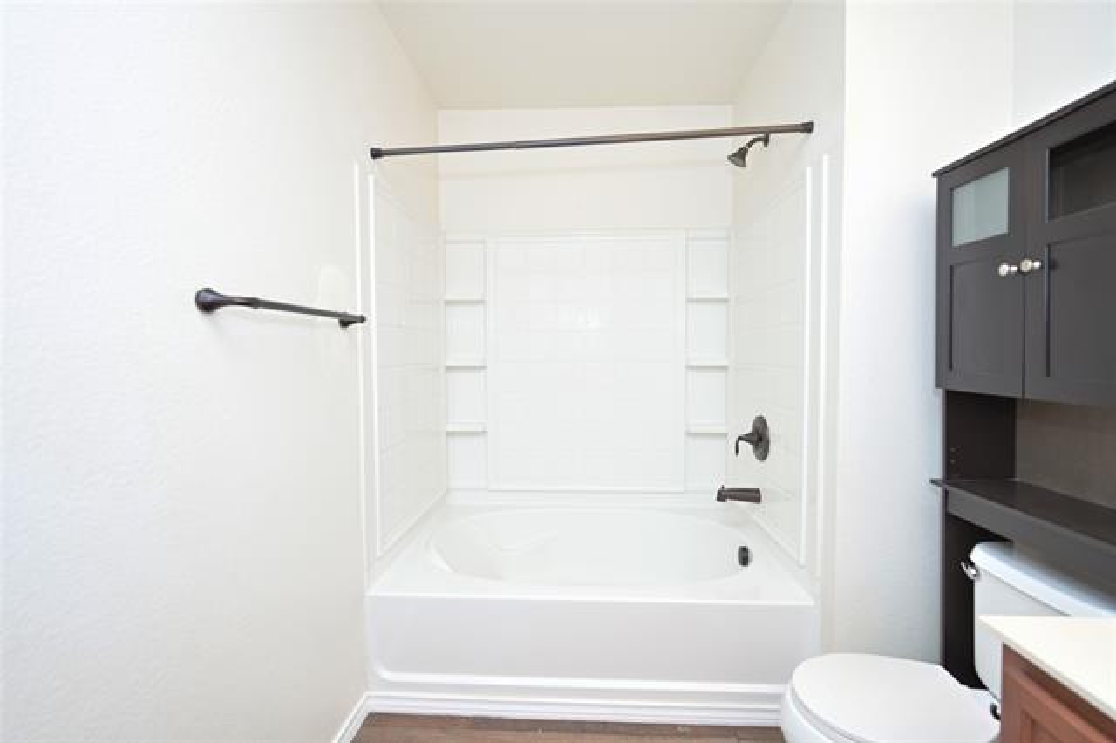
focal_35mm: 18
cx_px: 558
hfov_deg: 91.6
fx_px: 542
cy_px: 372
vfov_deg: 68.8
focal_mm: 17.5
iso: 250
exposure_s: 1/20
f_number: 4
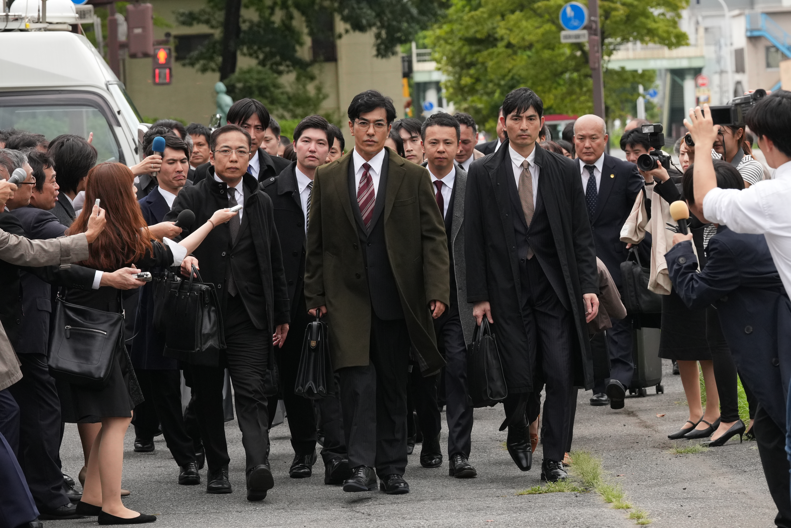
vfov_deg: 7.3
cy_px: 264
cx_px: 396
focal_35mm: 187
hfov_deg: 11.0
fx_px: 4108
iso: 1000
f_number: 6.3
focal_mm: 125
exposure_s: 1/1000
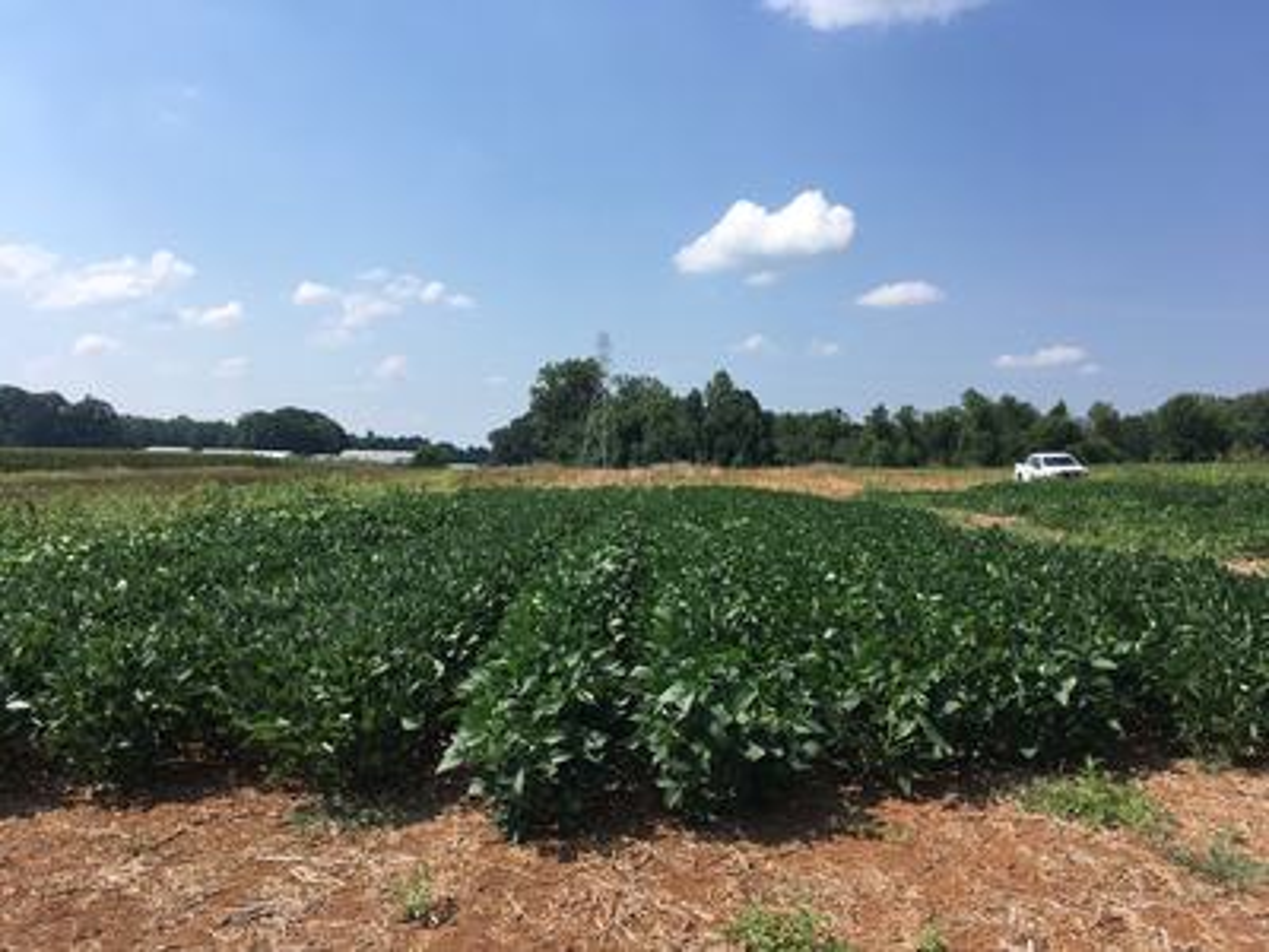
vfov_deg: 48.2
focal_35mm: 29
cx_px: 634
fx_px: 1063
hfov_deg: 61.7
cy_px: 476
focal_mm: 4.15
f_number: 2.2
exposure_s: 1/1637
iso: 25
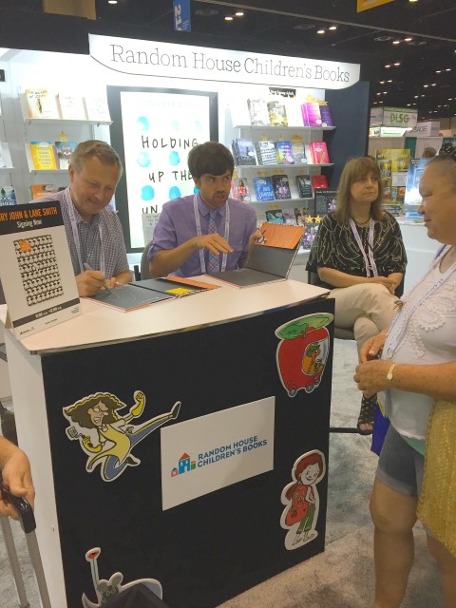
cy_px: 304
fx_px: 509
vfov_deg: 61.7
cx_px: 228
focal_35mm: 29
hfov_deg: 48.2
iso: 50
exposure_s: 1/30
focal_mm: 4.15
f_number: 2.2
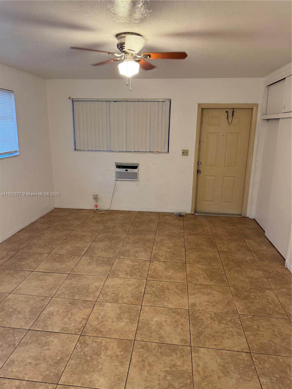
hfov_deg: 56.8
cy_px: 194
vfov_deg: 71.6
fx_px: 270
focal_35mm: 24
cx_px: 146
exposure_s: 1/60
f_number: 1.78
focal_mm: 6.76
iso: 320
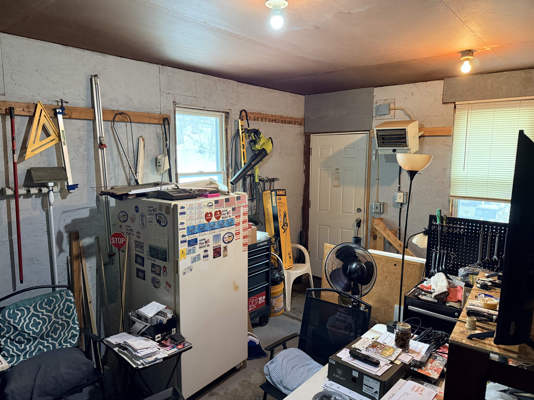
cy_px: 200
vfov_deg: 56.8
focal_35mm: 24
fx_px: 370
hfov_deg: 71.6
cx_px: 267
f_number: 1.78
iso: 500
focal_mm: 6.76
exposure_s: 1/60
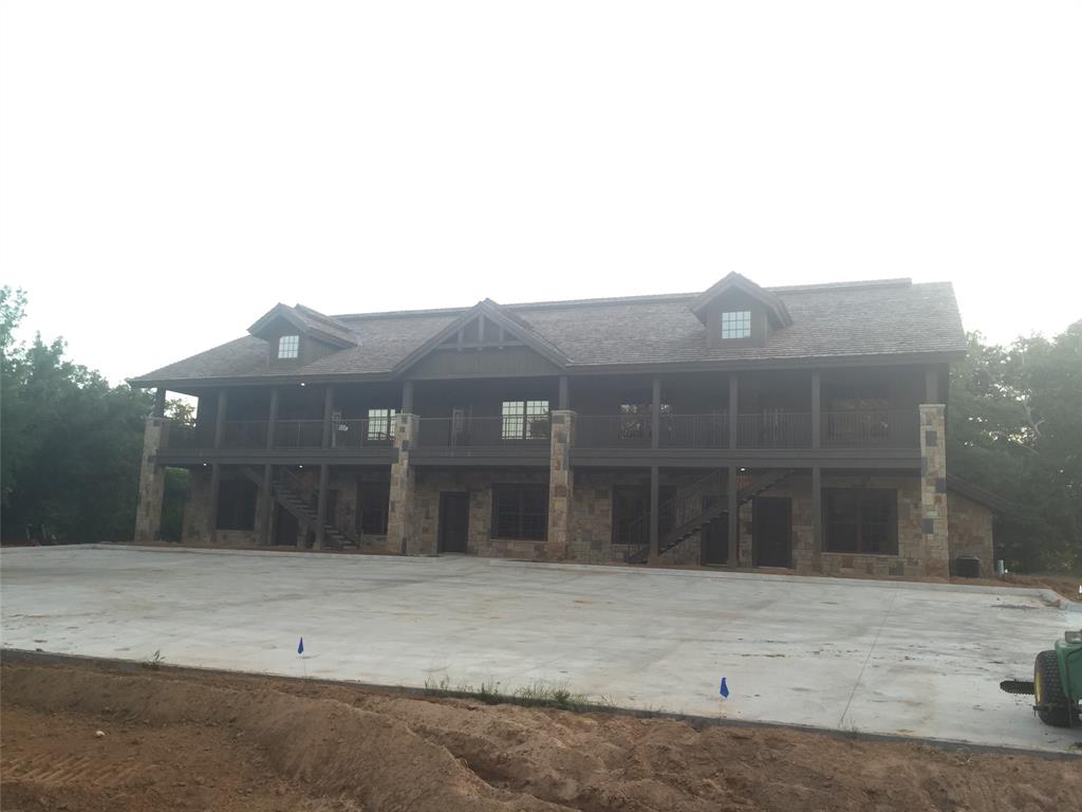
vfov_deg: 48.2
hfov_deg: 61.7
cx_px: 541
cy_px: 406
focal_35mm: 29
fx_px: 906
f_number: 2.2
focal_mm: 4.15
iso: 32
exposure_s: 1/60
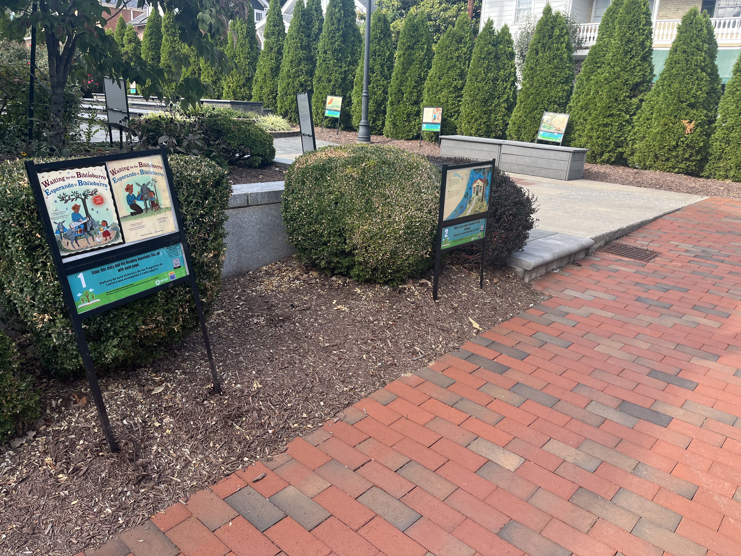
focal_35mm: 26
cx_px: 370
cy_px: 278
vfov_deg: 53.1
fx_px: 557
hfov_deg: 67.3
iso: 50
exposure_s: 1/477
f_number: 1.6
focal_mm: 5.1
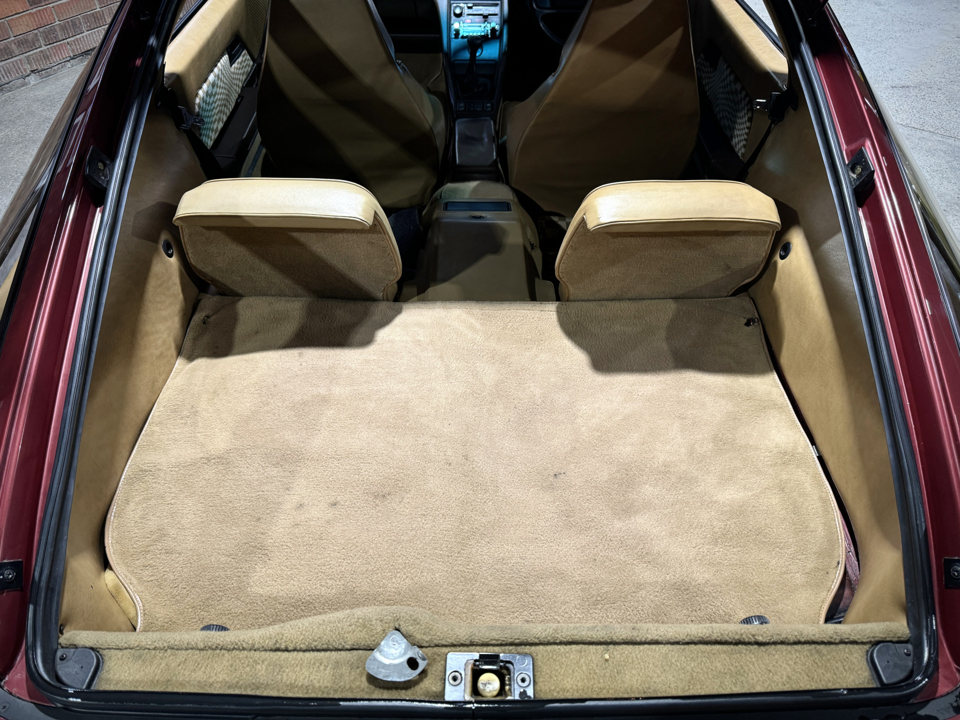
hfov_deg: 71.6
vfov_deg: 56.8
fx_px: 666
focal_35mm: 24
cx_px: 480
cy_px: 360
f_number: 1.78
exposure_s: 1/50
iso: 250
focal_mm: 6.76
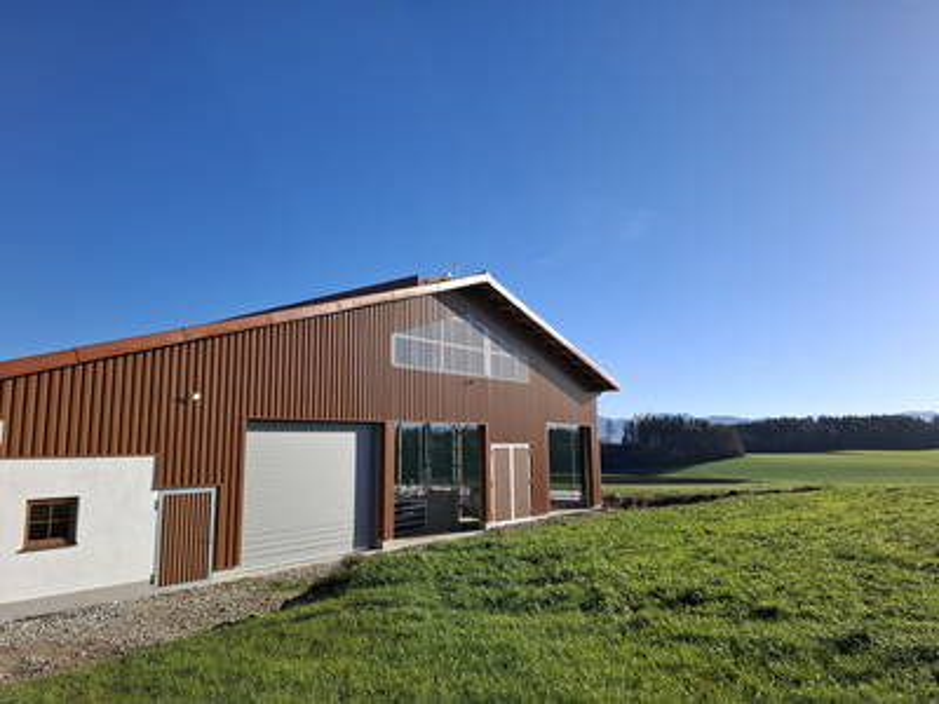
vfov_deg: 58.9
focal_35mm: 23
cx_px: 470
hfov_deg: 73.9
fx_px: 624
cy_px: 352
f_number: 1.8
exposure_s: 1/1681
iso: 50
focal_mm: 5.54
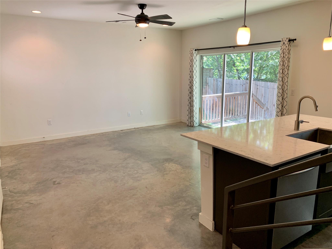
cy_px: 124
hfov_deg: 67.3
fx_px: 249
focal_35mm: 26
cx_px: 166
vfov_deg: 53.1
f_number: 1.8
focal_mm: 4.25
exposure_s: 1/60
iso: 50
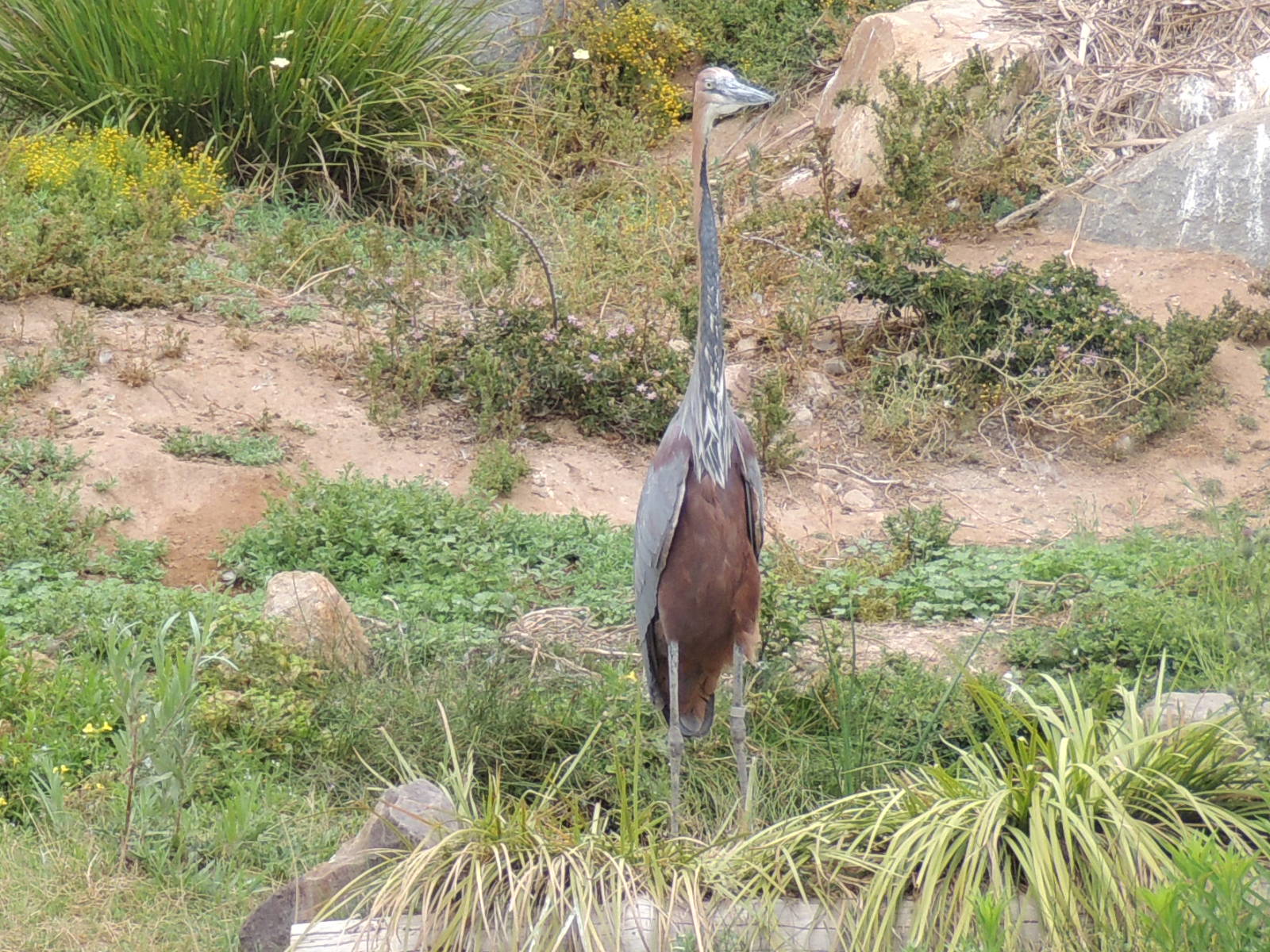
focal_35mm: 100
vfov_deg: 14.8
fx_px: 3669
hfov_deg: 19.6
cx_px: 635
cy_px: 476
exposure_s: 1/250
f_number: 4.1
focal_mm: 17.8
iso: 100
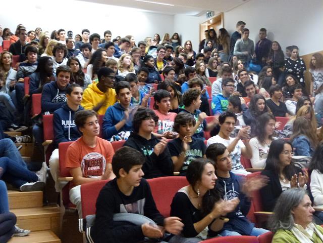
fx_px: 411
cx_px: 162
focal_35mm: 44
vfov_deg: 32.9
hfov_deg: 42.9
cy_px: 122
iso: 1000
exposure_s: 1/15
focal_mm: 7.9
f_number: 3.2
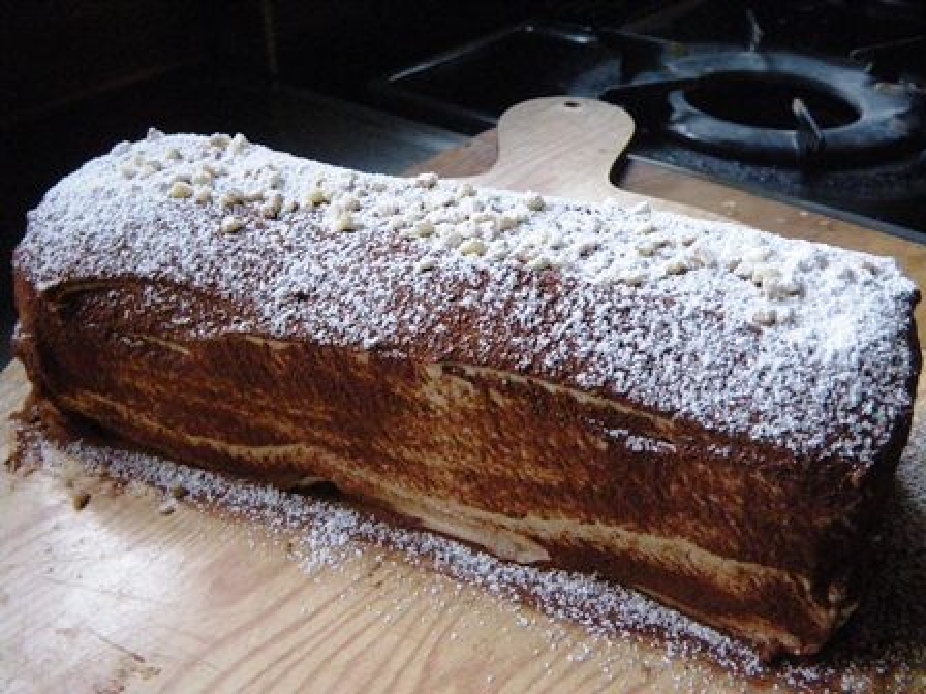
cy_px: 347
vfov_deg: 41.8
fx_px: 910
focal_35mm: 34
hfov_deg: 54.0
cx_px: 463
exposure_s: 1/40
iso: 800
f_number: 3.8
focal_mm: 6.1
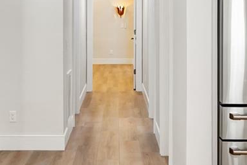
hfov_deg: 30.1
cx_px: 134
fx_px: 460
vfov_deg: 20.3
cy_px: 94
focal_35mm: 67
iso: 40
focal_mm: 16
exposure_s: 1/45
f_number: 2.8
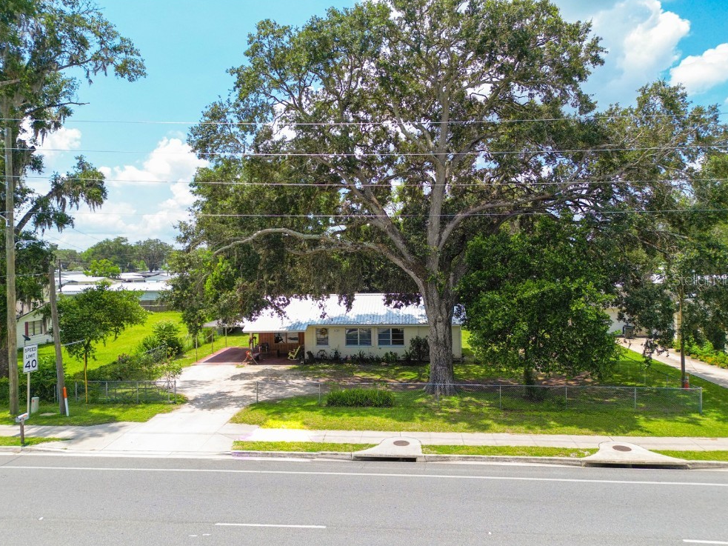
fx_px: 526
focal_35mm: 25
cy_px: 279
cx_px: 363
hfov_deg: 69.4
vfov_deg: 54.9
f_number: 1.7
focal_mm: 6.72
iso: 100
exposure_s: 1/2000
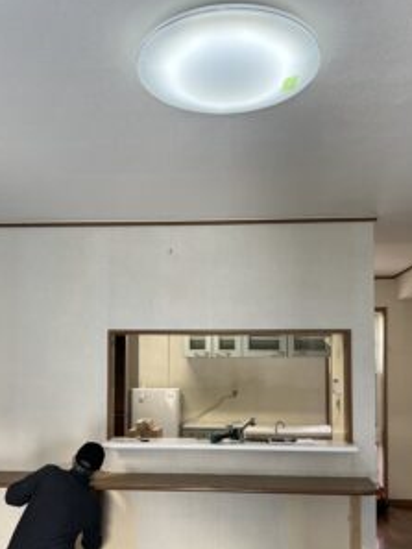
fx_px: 555
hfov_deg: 40.7
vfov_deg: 51.8
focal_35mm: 35
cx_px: 181
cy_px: 359
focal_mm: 5.7
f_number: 1.5
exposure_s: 1/121
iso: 80
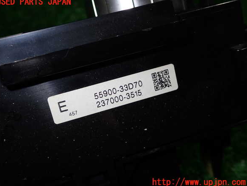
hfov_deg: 50.1
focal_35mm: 37
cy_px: 92
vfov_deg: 38.7
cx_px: 121
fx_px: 264
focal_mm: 6.37
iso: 200
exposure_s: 1/40
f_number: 7.1
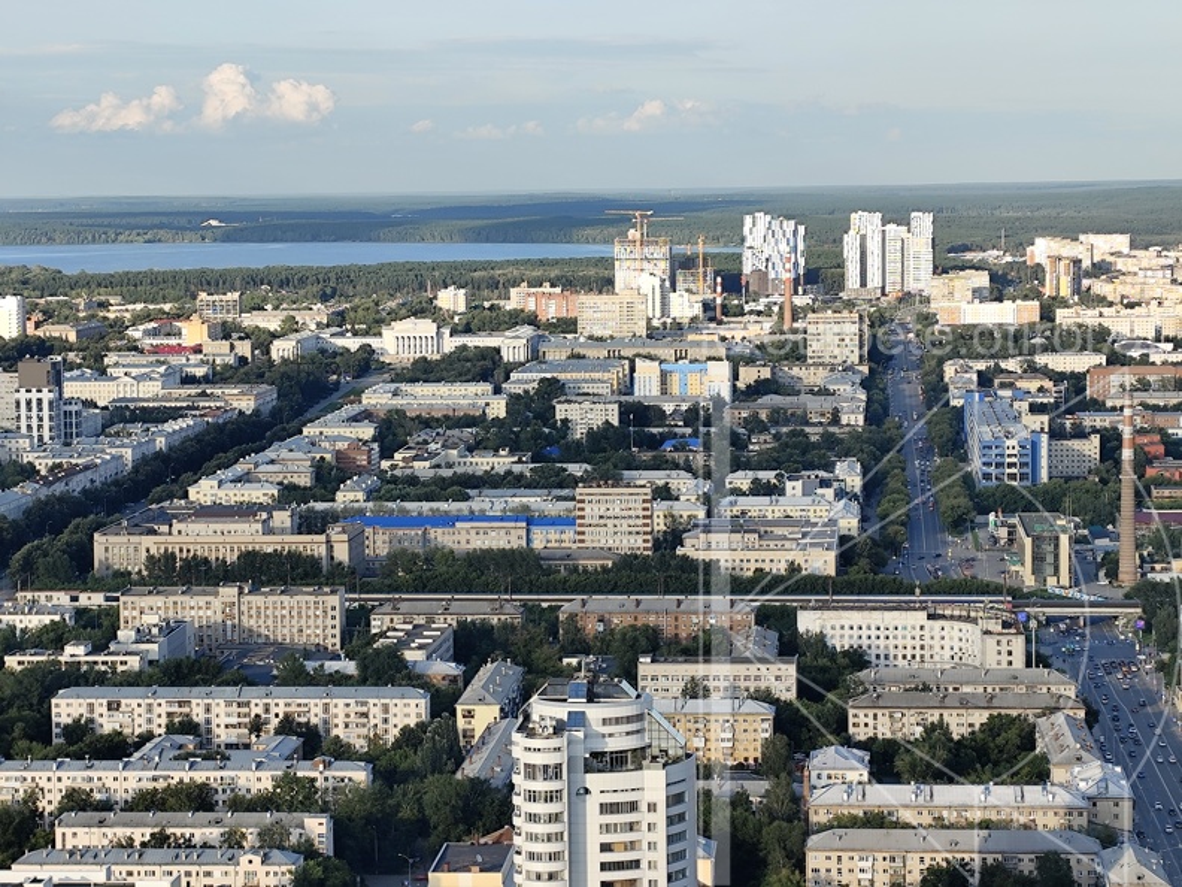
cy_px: 444
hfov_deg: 21.1
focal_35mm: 93
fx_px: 3176
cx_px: 591
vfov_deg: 15.9
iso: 50
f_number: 1.65
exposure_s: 1/568
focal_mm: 6.19
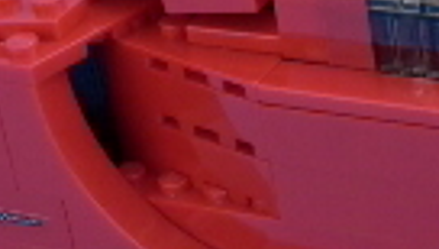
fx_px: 1970
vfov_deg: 7.2
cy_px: 13
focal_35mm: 169
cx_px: 507
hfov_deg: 12.5
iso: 100
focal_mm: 7.13
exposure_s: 1/126
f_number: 4.03
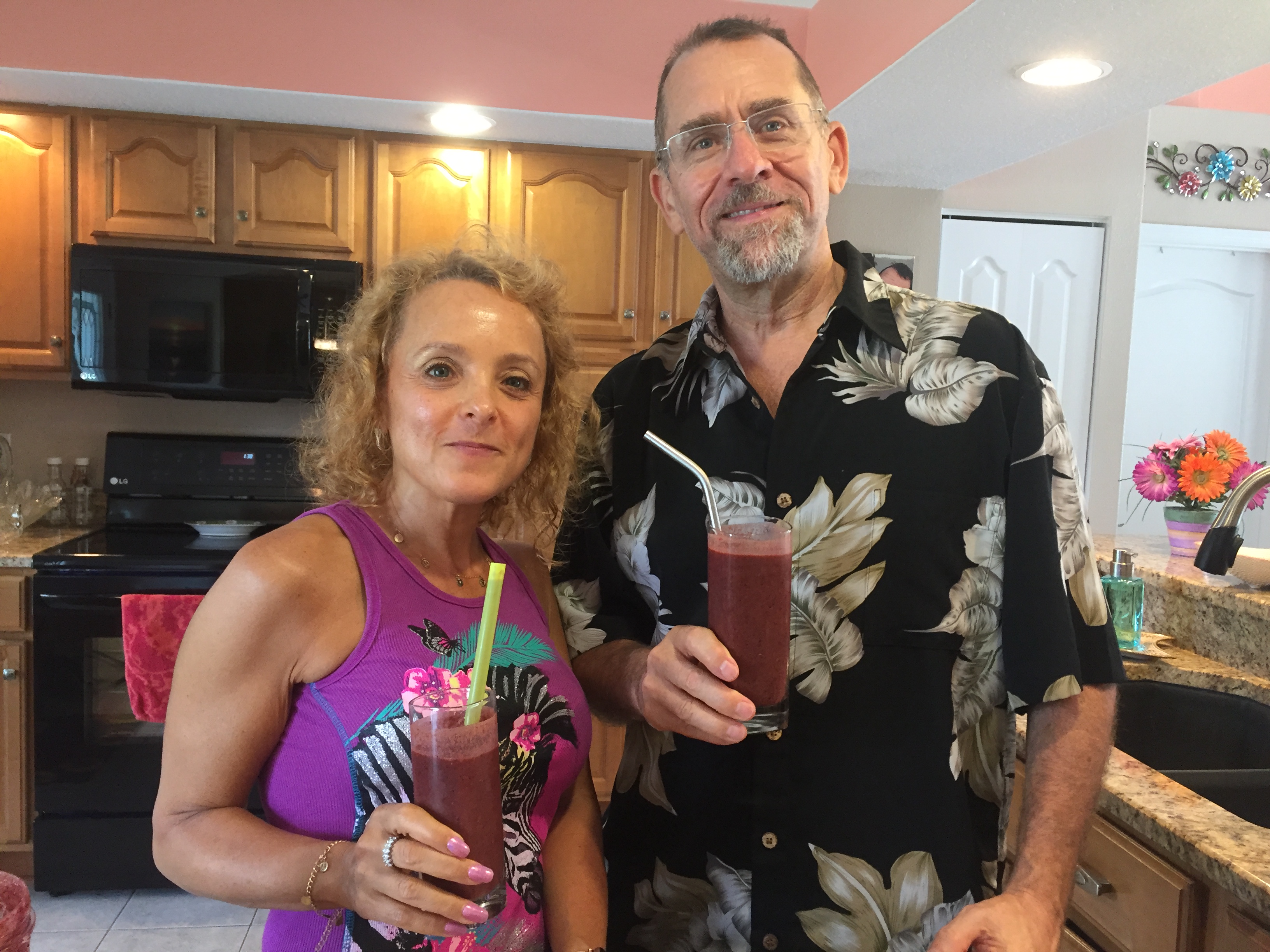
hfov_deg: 61.7
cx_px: 635
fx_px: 1064
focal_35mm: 29
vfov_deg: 48.2
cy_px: 476
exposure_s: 1/30
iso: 125
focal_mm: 4.15
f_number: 2.2
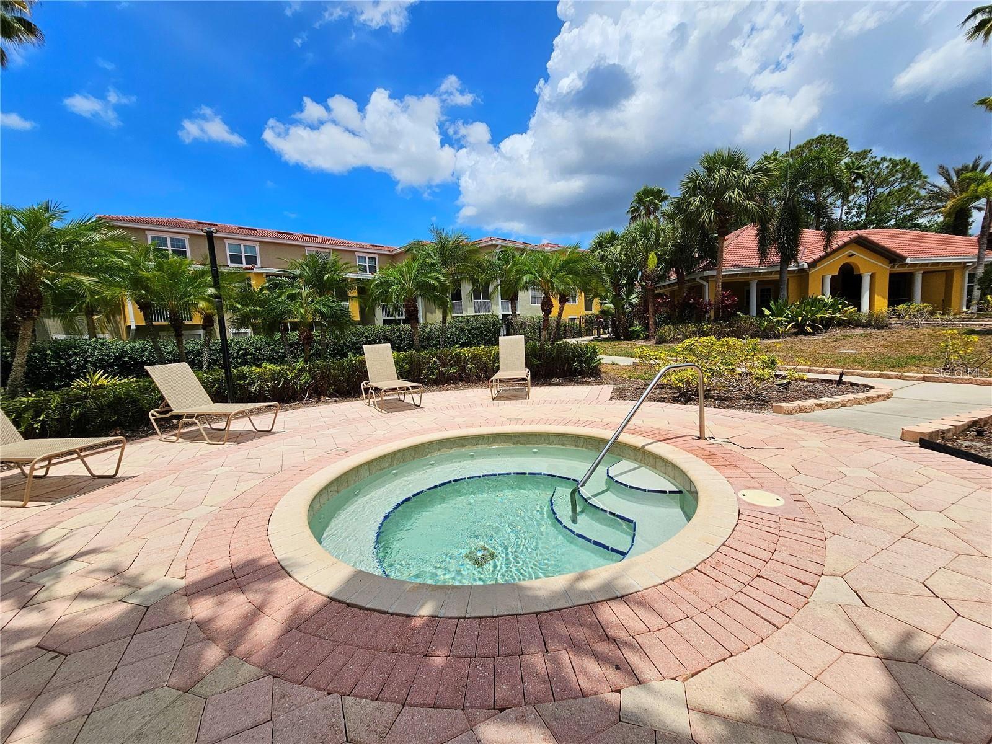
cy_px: 372
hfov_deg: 106.2
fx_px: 373
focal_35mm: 13
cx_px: 496
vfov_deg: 89.9
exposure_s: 1/10000
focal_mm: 2.2
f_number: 2.2
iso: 50
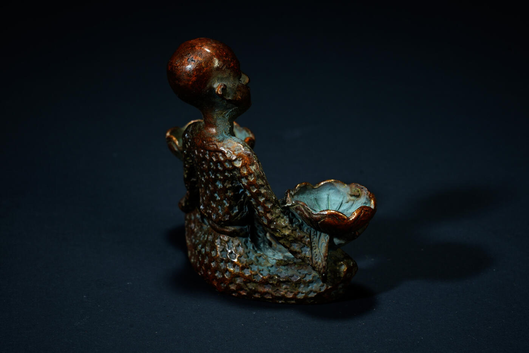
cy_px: 176
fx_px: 1999
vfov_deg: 10.1
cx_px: 264
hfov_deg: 15.1
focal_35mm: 136
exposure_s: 1/160
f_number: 18
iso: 100
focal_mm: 91
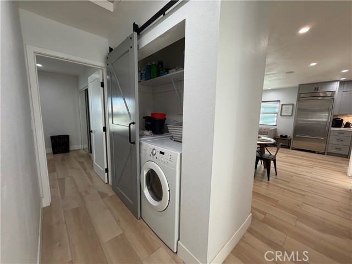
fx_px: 142
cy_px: 132
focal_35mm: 14
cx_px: 176
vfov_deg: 85.7
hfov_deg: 102.1
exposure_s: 1/120
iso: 200
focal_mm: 2.22
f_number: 2.2
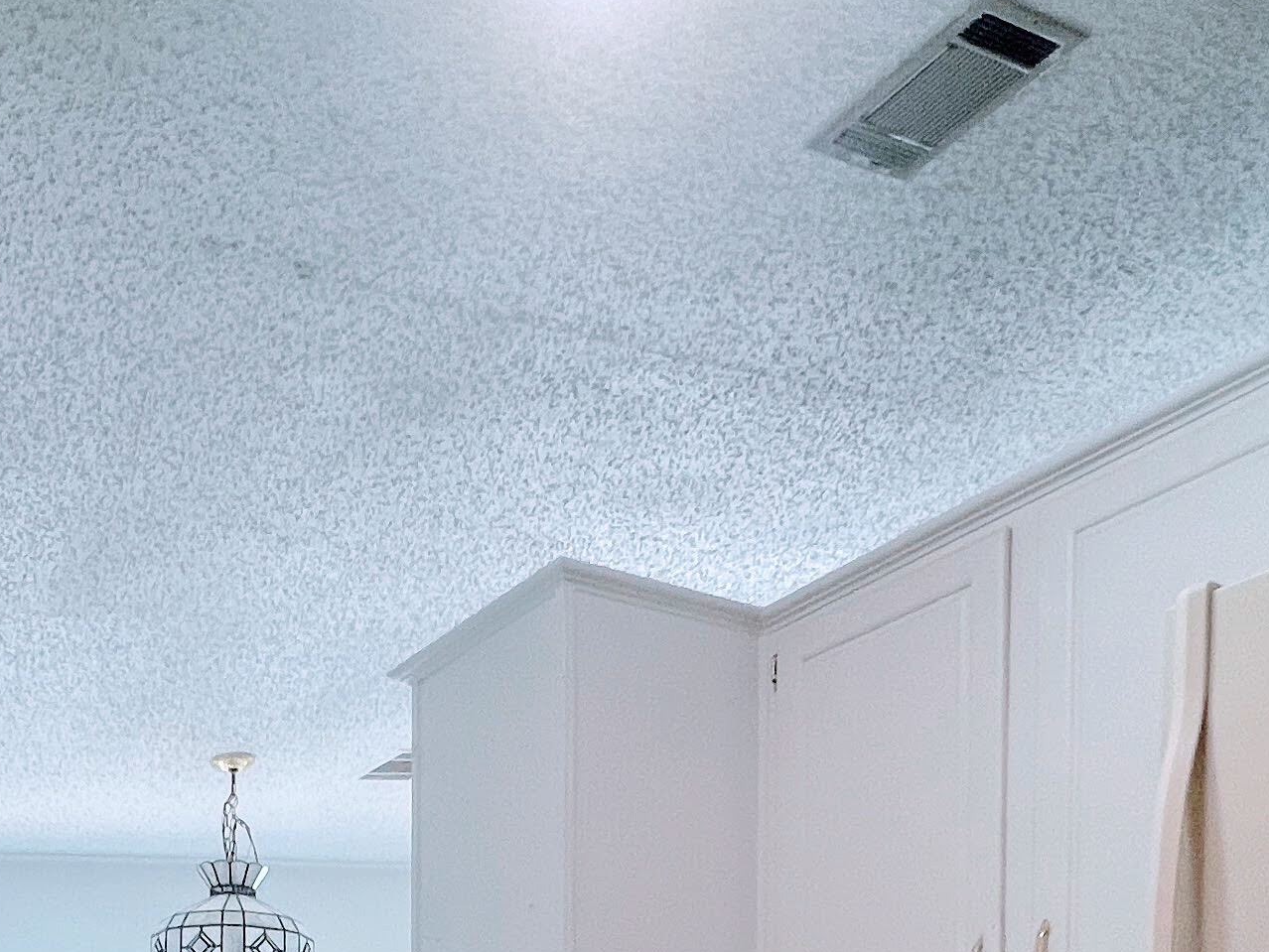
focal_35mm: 41
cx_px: 382
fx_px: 1503
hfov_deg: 44.8
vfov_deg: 26.8
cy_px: 1369
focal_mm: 1.57
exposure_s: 1/120
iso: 50
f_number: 1.8
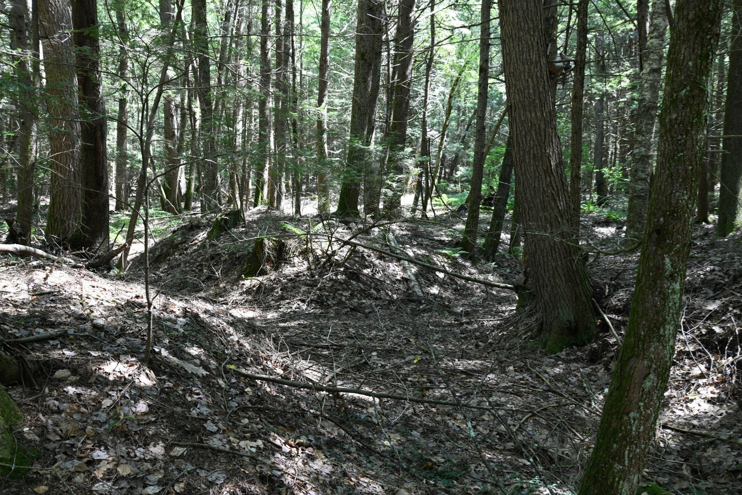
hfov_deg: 54.4
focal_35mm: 35
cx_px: 371
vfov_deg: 37.9
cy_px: 248
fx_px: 721
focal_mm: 35
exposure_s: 1/60
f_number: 8
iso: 1600
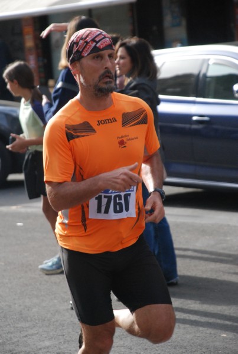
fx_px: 1776
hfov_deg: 7.7
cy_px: 177
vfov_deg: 11.4
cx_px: 119
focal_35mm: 180
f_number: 5.6
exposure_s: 1/800
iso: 1000
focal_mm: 120
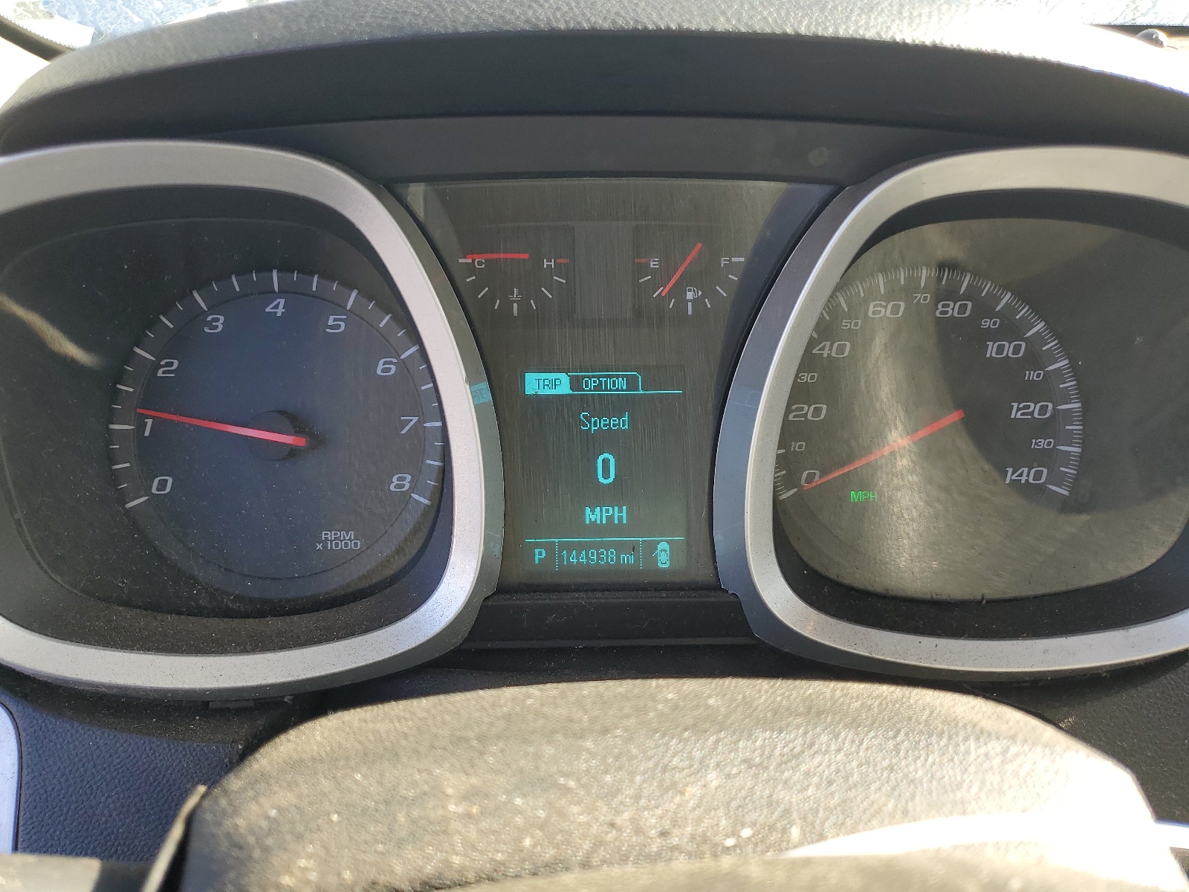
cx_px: 594
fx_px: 893
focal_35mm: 26
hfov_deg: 67.3
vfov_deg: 53.1
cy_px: 446
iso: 50
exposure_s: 1/238
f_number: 1.5
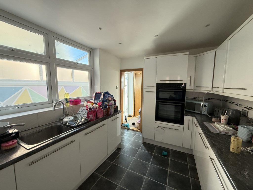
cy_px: 95
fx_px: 102
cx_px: 126
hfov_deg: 102.1
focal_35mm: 14
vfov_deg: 85.7
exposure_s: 1/99
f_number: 2.2
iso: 250
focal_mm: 2.22
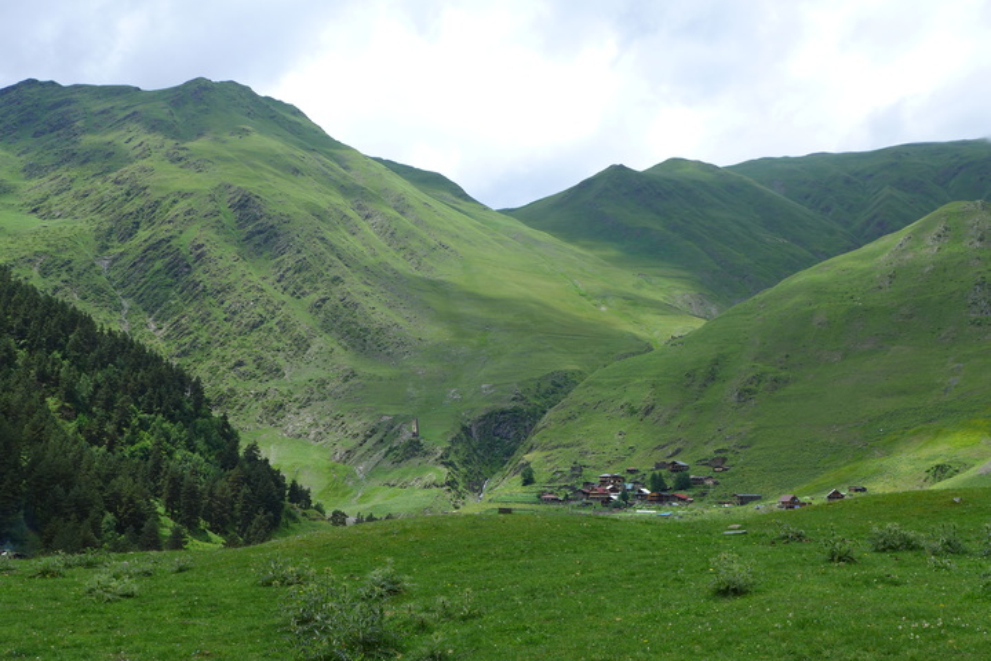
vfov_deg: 33.4
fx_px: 1101
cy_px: 330
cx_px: 496
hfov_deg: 48.4
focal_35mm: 40
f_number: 2.8
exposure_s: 1/1300
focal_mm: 7.9
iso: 80
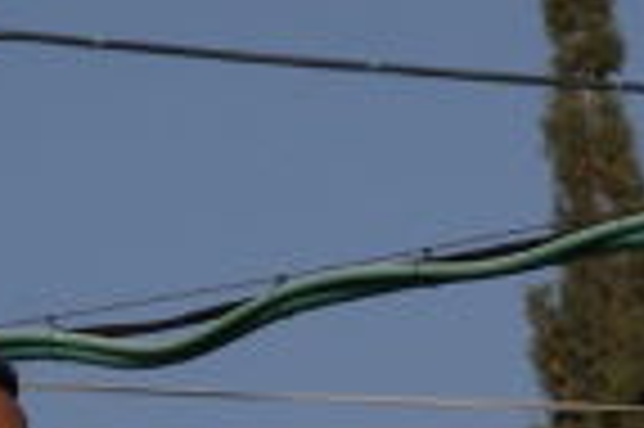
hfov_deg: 4.1
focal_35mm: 504
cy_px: 743
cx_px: 509
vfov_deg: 2.7
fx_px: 9010
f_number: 11
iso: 100
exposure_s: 1/250
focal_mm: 75
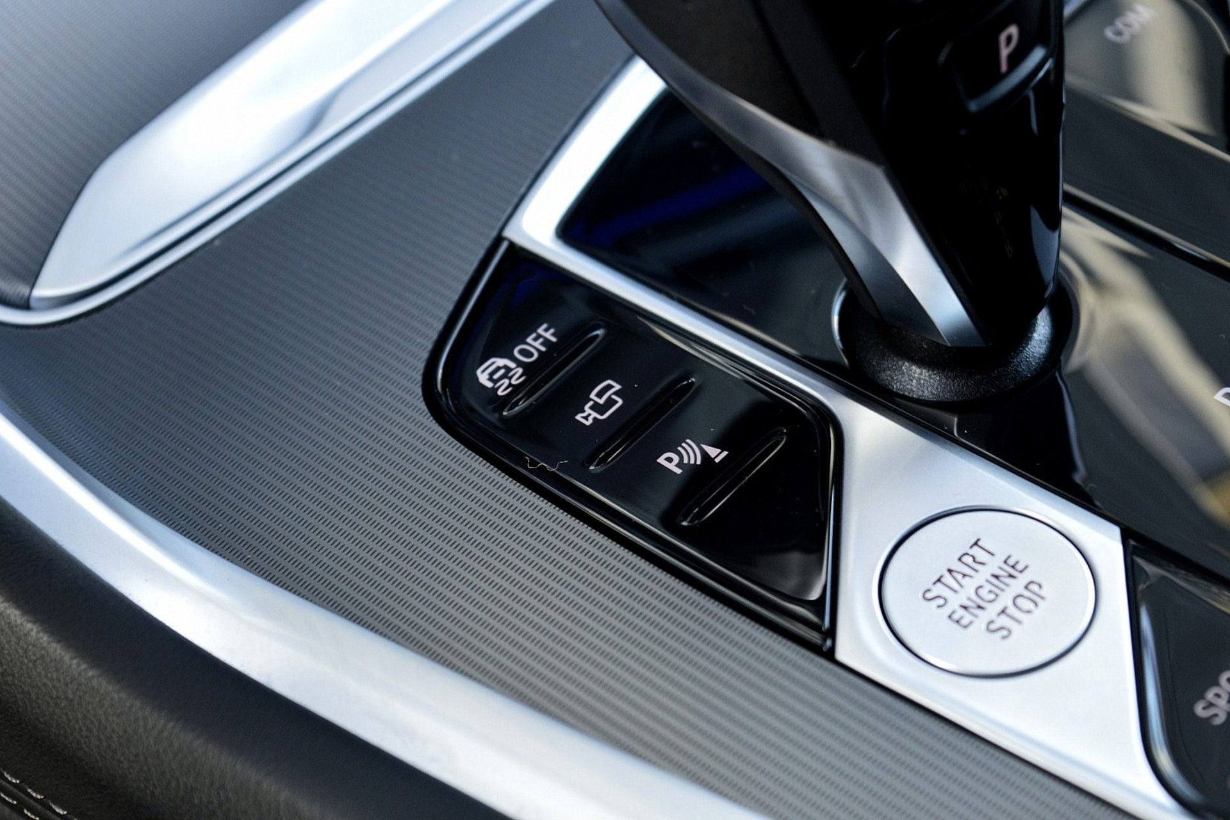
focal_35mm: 82
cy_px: 410
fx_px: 2819
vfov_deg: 16.6
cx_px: 615
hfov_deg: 24.6
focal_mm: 55
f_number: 5.6
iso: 800
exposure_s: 1/30
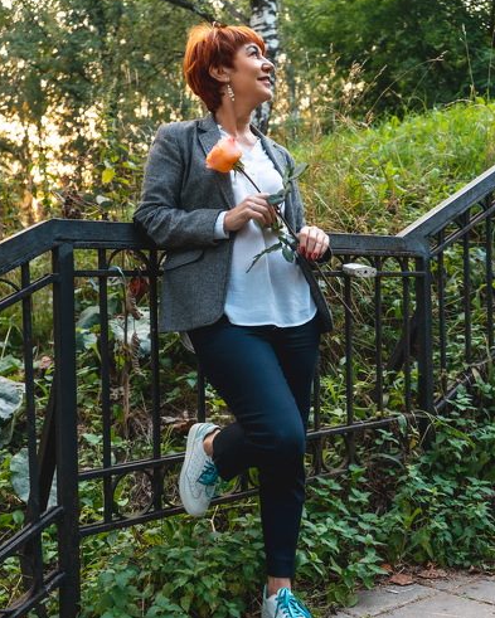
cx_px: 244
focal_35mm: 39
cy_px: 298
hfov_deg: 38.2
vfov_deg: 46.8
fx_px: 714
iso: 250
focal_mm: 34
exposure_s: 1/100
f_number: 4
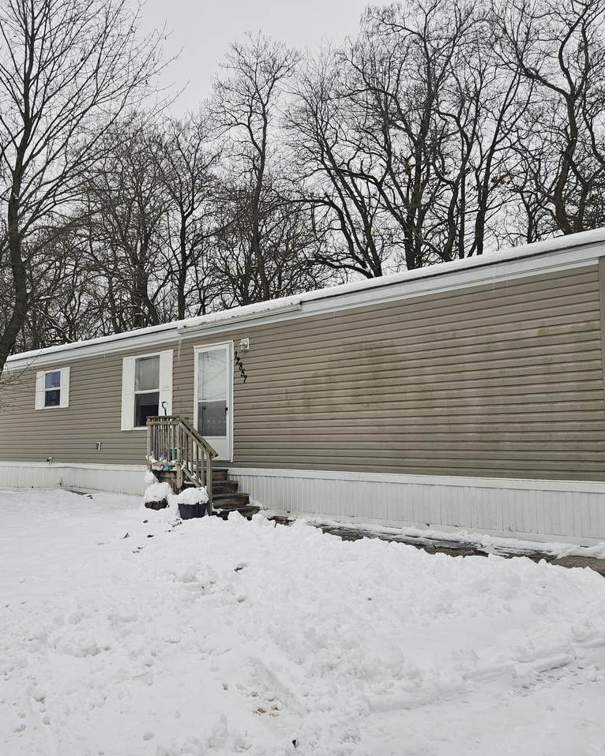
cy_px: 378
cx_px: 232
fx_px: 672
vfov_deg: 58.8
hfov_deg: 48.1
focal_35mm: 30
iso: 25
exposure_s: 1/286
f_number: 1.8
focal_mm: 5.4
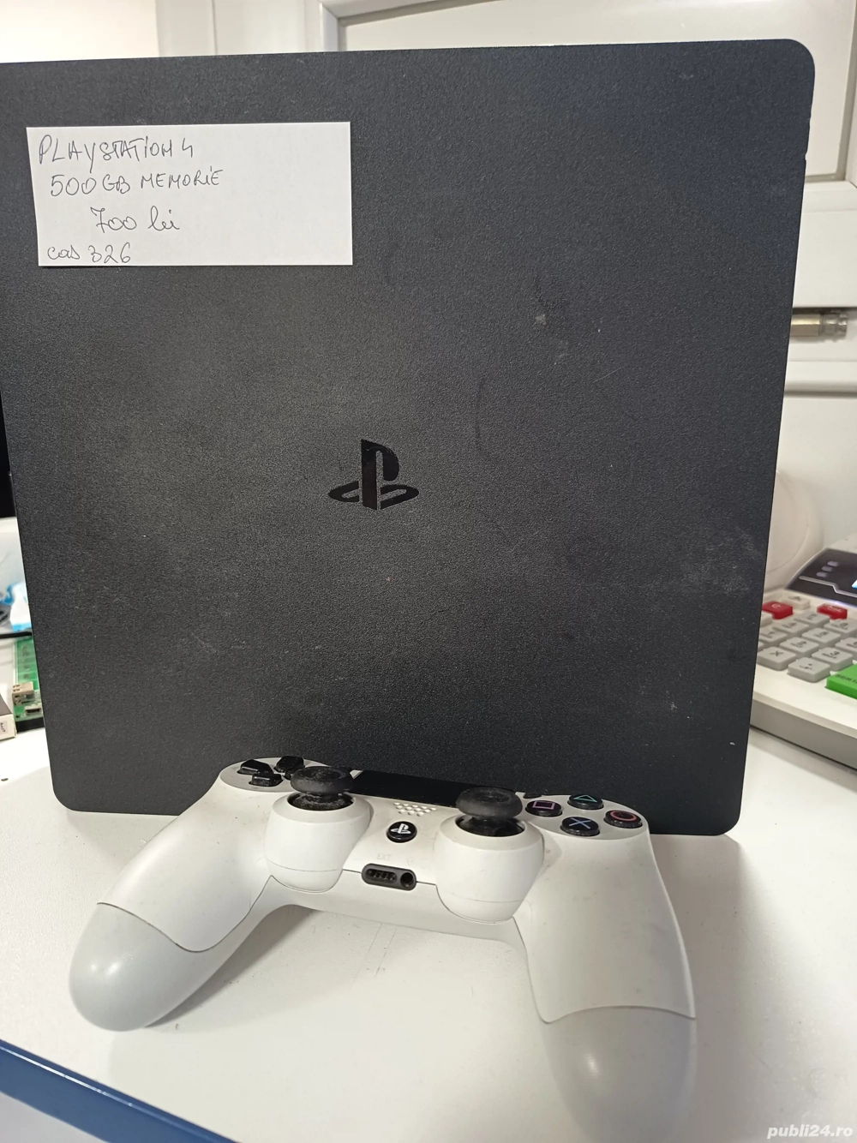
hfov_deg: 56.8
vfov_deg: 71.6
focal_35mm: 24
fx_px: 792
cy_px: 572
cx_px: 428
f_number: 1.7
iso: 1002
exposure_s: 1/25
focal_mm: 5.24
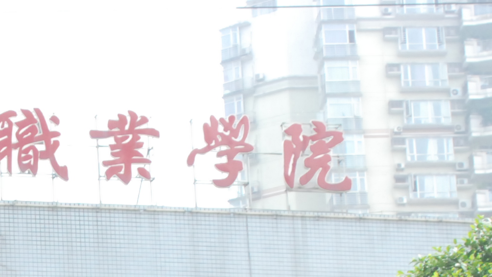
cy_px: 633
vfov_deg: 6.0
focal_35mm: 194
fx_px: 2531
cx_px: -120
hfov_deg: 10.9
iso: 800
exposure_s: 1/320
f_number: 9
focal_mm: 32
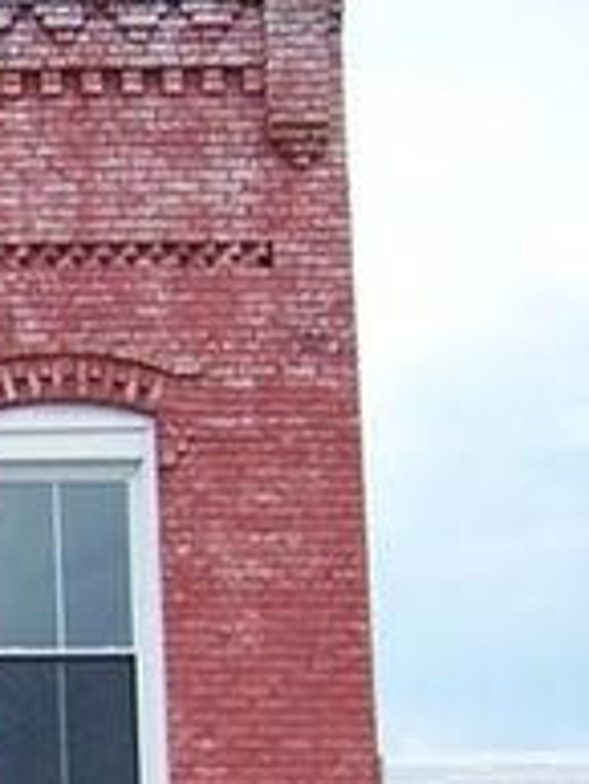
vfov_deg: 14.2
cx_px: -345
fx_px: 2969
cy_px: 1123
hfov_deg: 10.8
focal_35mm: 131
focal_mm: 6.3
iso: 64
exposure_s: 1/320
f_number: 2.8
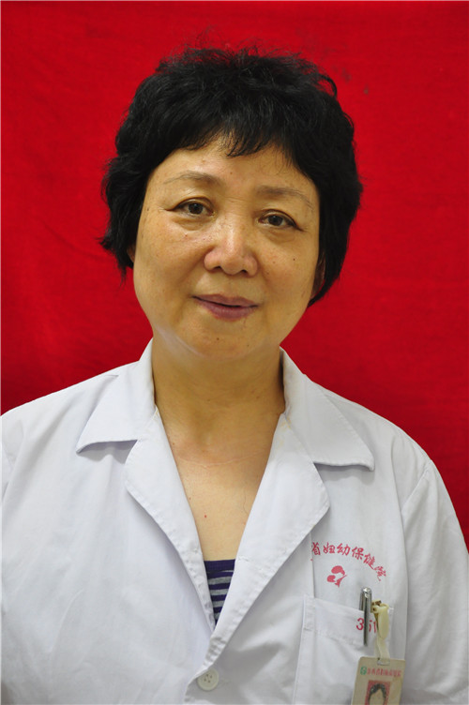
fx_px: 1468
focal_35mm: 75
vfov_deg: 27.0
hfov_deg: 18.1
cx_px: 234
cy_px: 352
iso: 800
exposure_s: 1/6
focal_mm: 50
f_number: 5
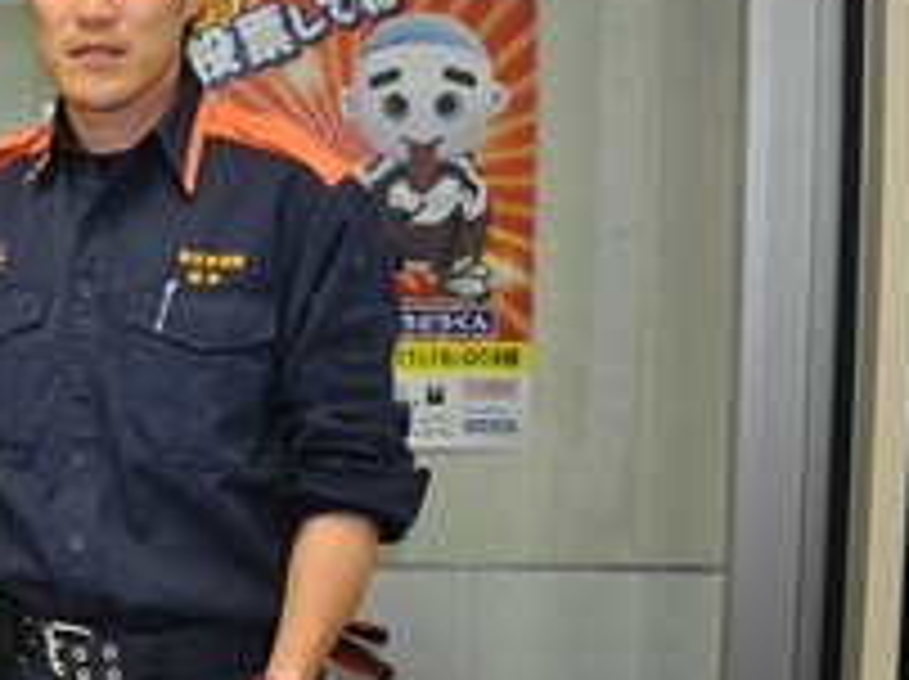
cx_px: -90
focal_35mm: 64
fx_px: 1679
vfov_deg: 22.9
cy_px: 315
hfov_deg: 27.7
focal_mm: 20
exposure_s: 1/100
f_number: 3.8
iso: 800
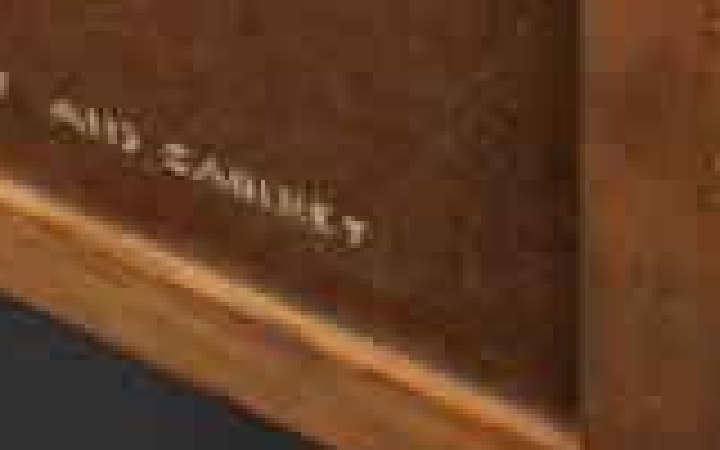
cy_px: -306
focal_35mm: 105
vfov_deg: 11.7
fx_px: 2060
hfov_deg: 19.6
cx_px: 126
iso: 2500
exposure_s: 1/30
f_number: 3.5
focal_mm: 18
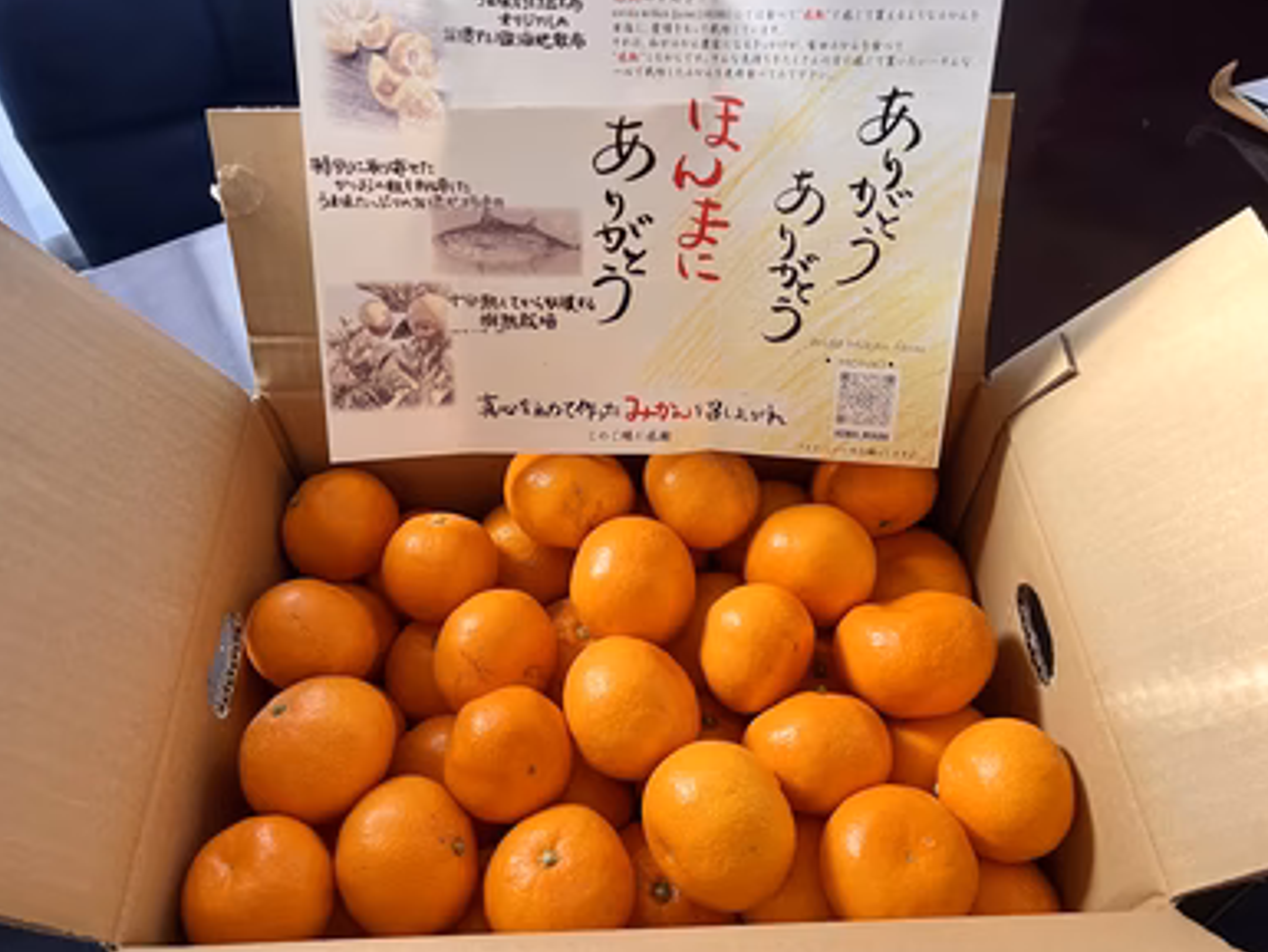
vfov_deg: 51.4
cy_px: 488
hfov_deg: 65.3
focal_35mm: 27
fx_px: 989
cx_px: 642
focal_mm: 5.7
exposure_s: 1/60
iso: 160
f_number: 1.5
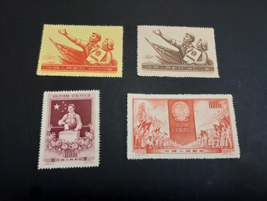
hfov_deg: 71.6
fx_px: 185
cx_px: 134
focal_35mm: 24
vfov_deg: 56.8
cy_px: 100
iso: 80
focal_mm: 4.6
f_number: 1.8
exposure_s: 1/50
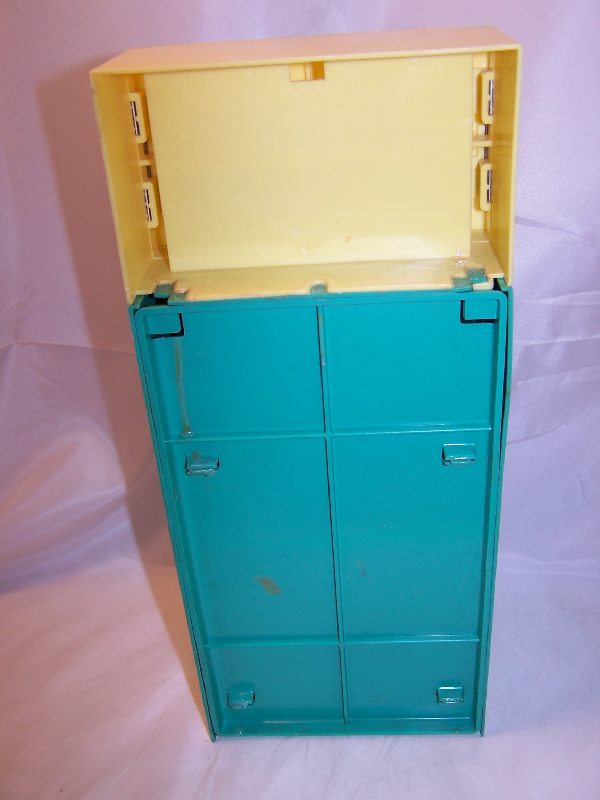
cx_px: 300
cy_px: 400
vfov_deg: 49.0
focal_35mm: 38
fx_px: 878
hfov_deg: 37.7
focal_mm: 6.3
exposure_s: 1/60
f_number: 2.8
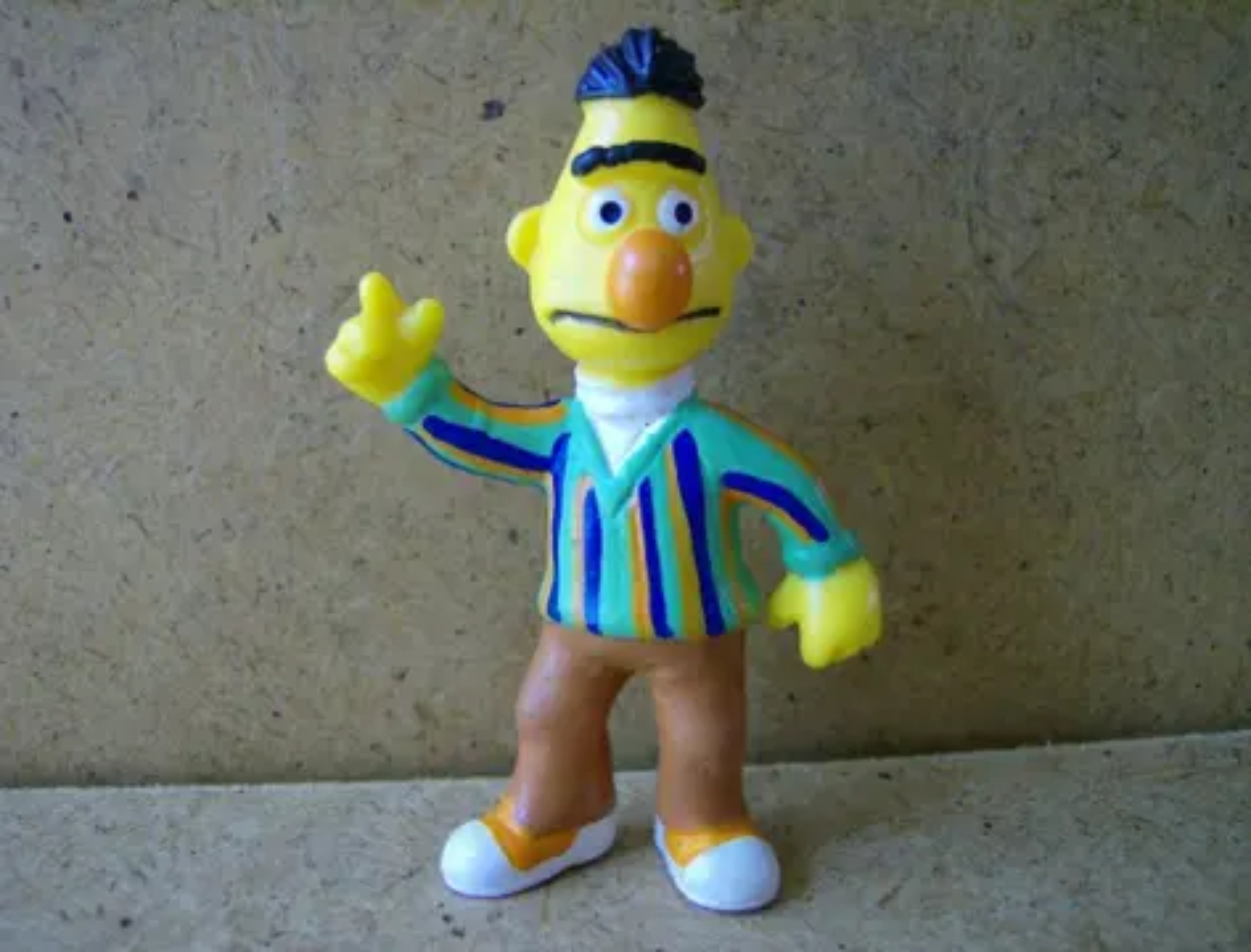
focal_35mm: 36
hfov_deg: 51.1
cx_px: 626
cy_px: 476
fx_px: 1308
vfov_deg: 40.0
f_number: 2.8
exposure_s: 1/64.3
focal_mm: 6
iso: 100
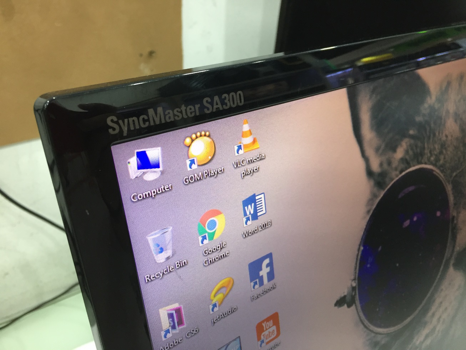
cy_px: 175
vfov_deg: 48.2
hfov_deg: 61.7
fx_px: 390
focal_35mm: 29
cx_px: 233
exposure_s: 1/33
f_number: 2.2
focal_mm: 4.15
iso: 125
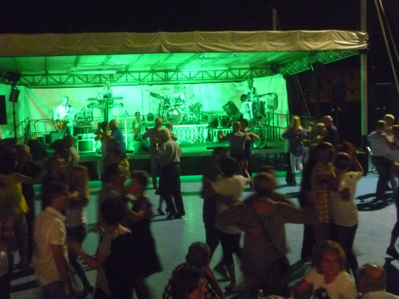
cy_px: 150
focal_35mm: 67
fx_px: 772
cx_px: 200
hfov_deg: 29.0
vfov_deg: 21.9
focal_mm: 12
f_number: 4.3
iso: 1600
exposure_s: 1/13
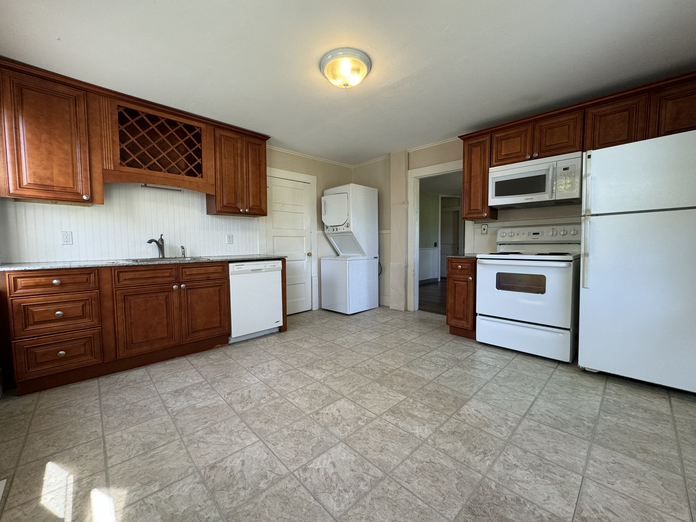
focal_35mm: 14
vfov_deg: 85.7
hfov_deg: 102.1
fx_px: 281
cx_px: 348
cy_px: 261
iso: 160
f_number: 2.2
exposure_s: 1/120
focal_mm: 2.22
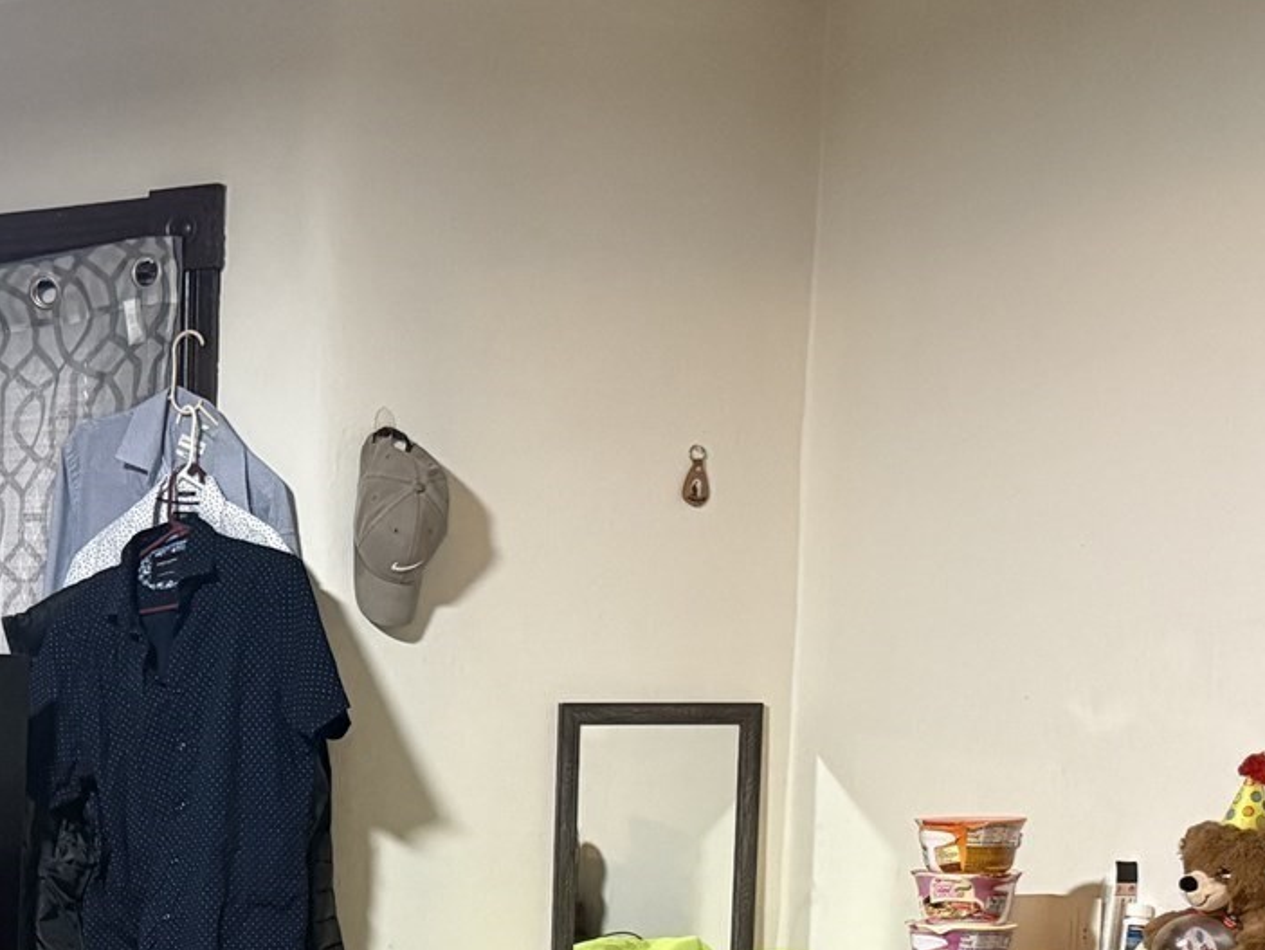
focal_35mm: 70
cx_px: 54
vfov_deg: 20.1
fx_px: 2559
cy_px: 1051
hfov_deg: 26.5
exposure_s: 1/60
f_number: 1.78
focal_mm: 6.76
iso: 800
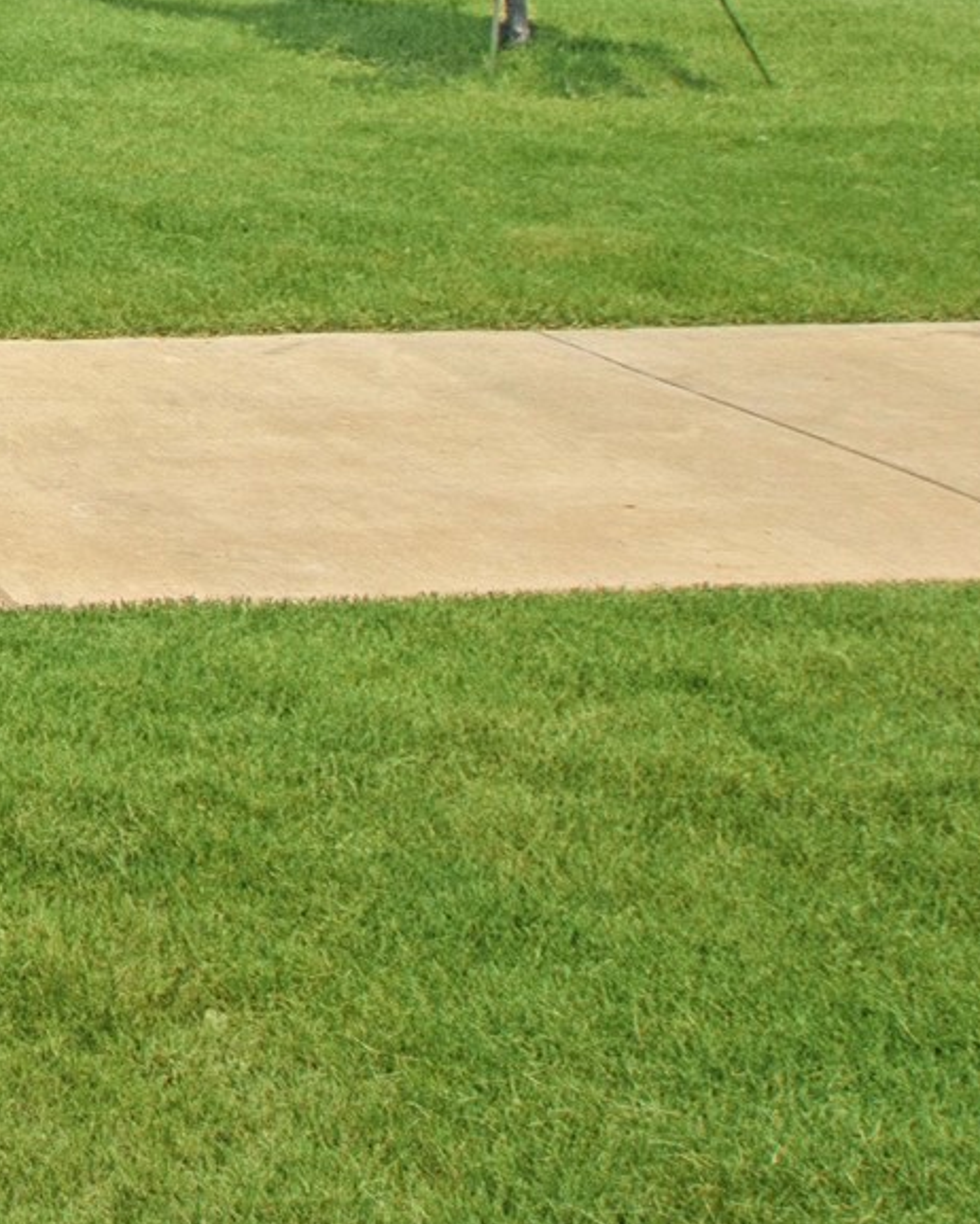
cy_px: -212
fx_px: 1921
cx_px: -791
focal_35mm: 53
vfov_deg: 30.5
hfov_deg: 20.3
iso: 100
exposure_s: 1/2000
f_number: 7.1
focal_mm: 10
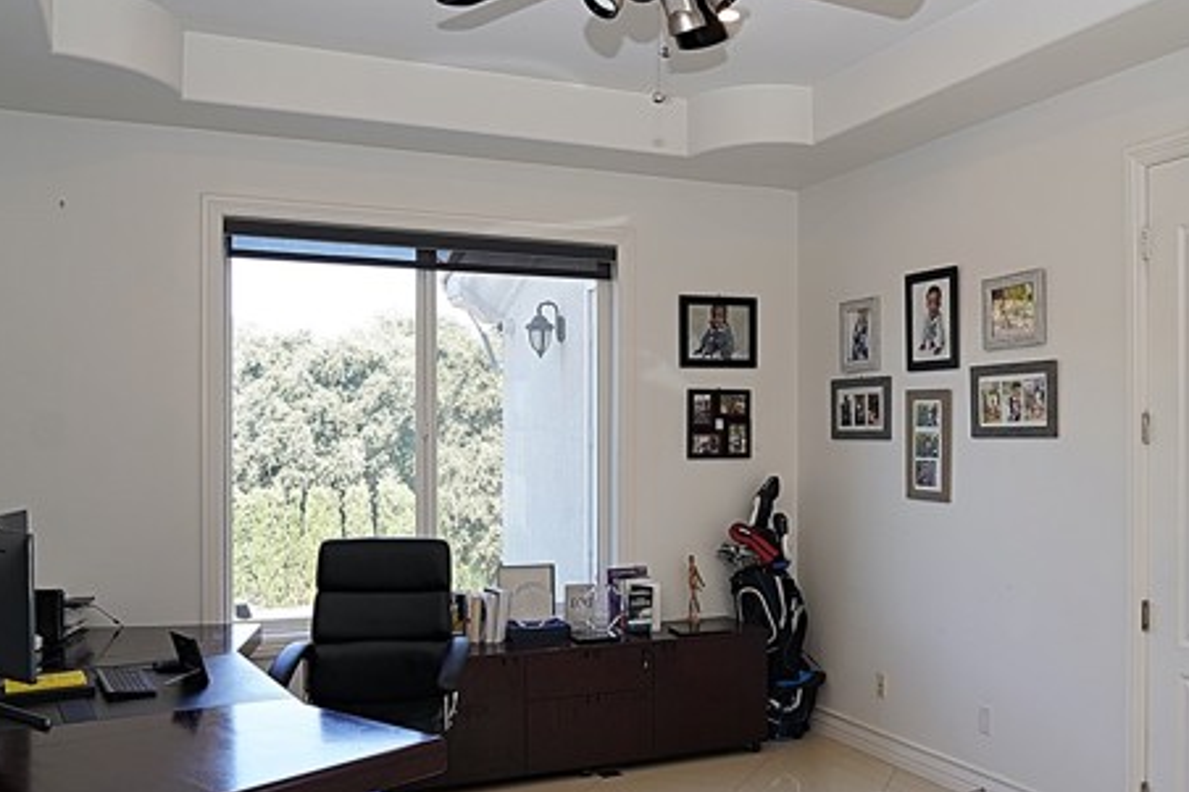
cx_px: 700
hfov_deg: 55.5
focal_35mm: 34
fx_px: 1122
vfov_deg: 38.8
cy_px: 449
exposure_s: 1/160
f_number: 4
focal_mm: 24
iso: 320
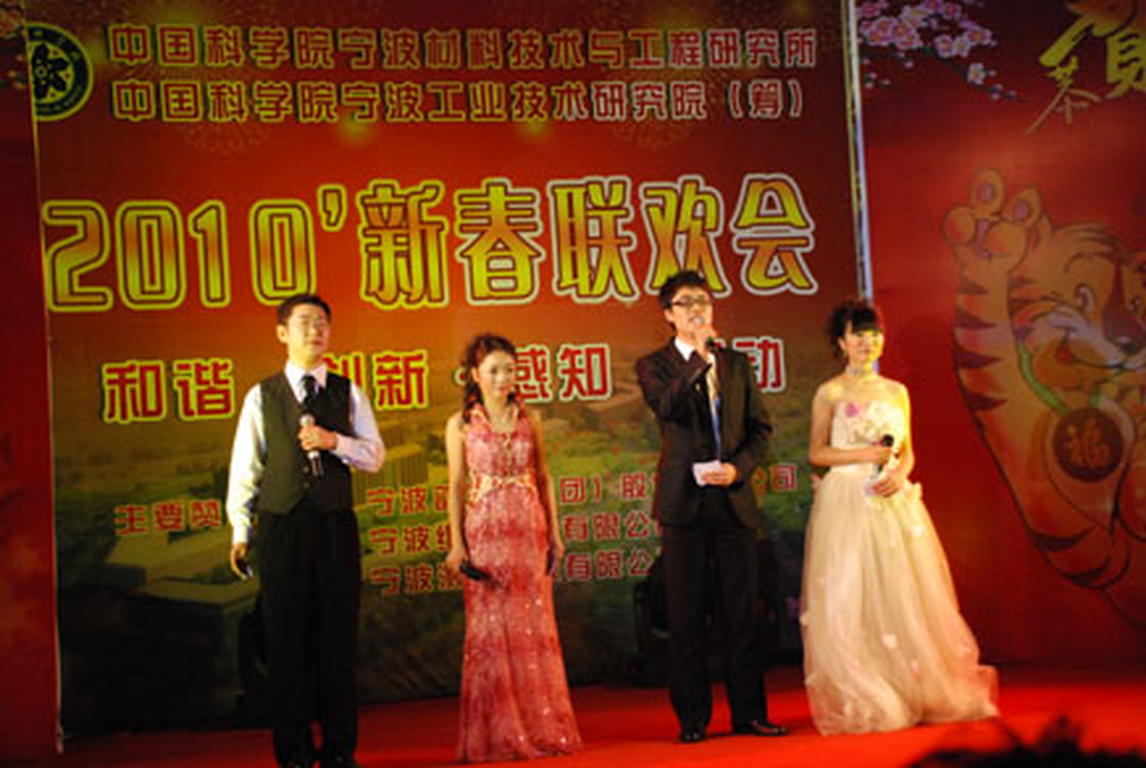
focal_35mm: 52
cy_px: 384
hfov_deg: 37.8
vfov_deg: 25.8
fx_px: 1673
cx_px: 573
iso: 1600
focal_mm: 35
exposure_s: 1/640
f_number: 4.5
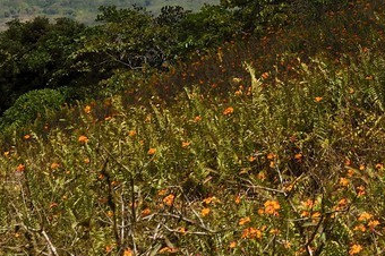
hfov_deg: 8.2
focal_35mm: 245
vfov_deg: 5.4
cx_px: 632
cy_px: -304
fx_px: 2618
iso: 200
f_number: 14
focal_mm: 52
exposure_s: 1/250
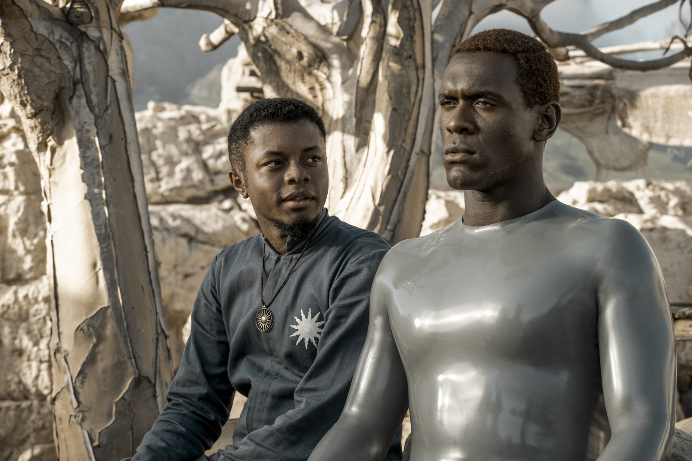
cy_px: 230
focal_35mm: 75
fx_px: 1442
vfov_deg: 18.2
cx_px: 346
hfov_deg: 27.0
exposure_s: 1/320
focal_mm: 50
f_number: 5
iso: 200
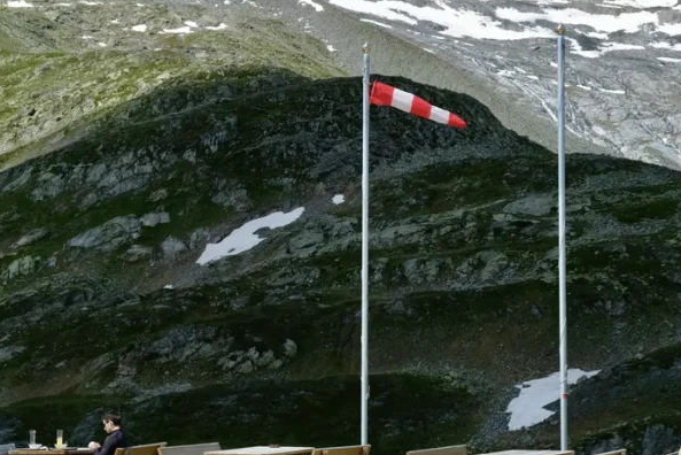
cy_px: 156
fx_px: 1665
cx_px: 310
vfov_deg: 15.5
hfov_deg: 23.1
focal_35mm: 88
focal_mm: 34.3
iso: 400
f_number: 5.6
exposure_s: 1/2000
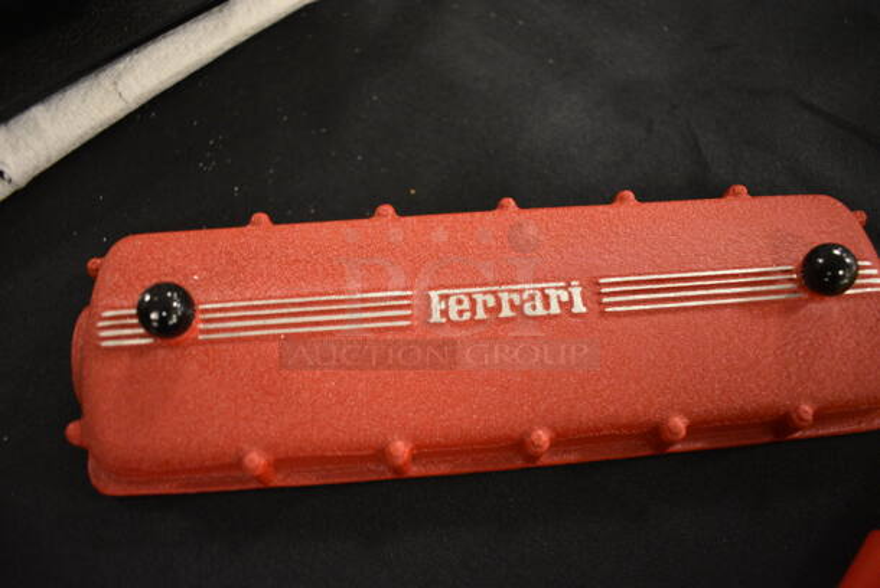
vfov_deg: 48.0
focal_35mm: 27
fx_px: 661
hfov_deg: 67.3
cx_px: 440
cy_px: 294
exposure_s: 1/60
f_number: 4
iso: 3200
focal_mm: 18
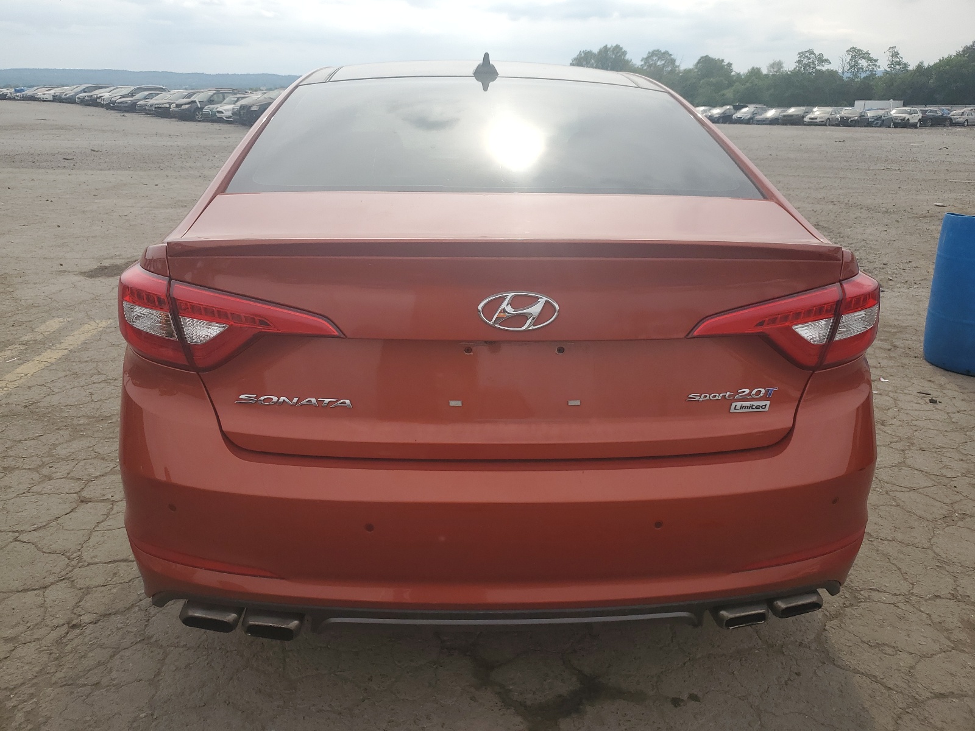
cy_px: 366
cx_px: 488
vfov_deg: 53.1
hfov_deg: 67.3
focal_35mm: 26
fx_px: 732
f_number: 1.5
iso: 50
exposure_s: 1/3333
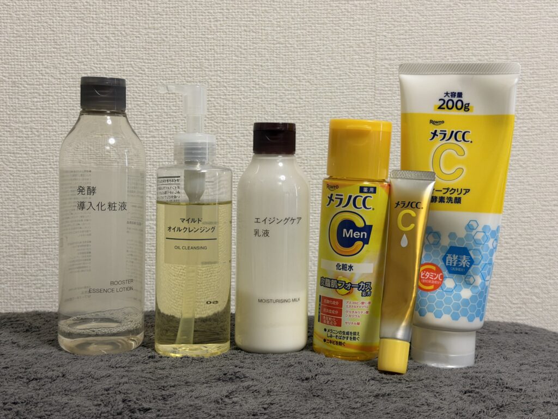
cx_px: 279
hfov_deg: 39.7
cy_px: 210
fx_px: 774
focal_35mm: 48
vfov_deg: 30.3
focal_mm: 6.76
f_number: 1.78
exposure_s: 1/40
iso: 200
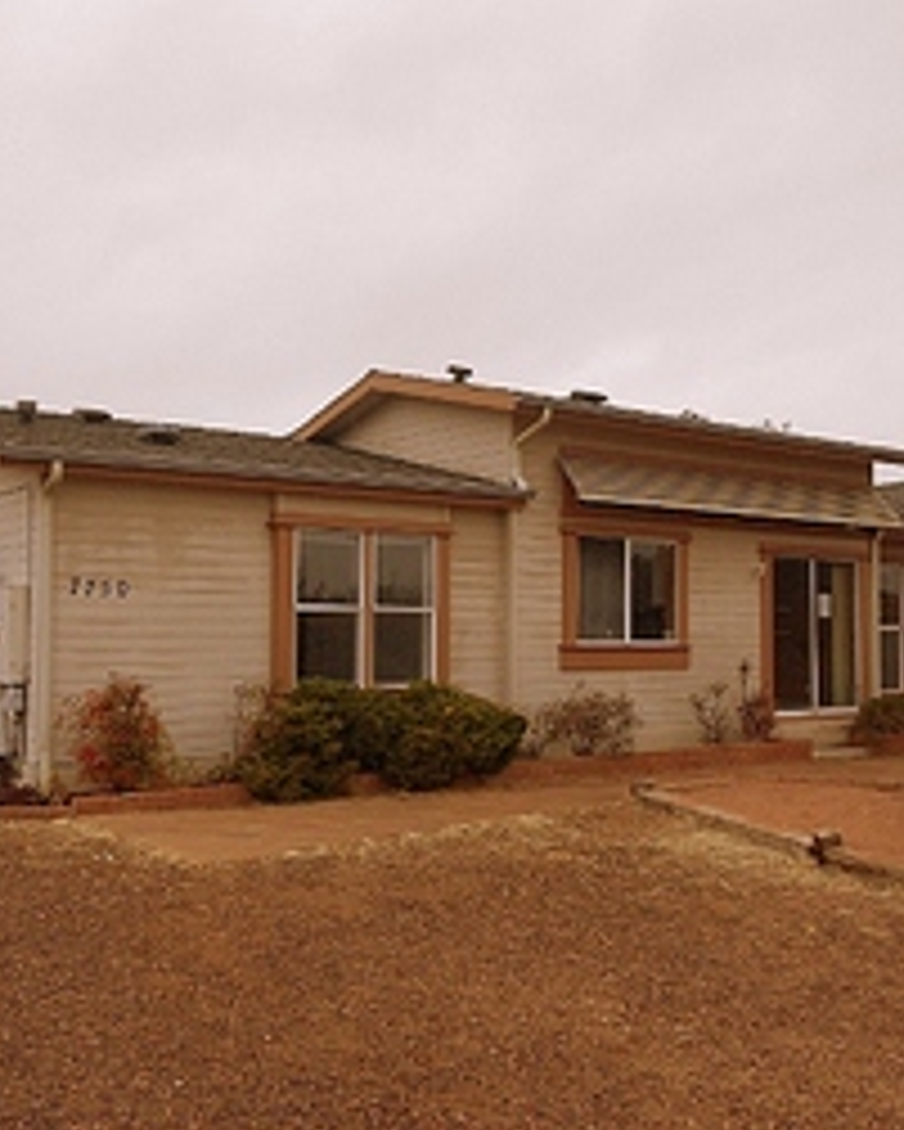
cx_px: 414
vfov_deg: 51.5
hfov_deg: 42.2
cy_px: 581
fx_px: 1170
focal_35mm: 35
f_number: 3.2
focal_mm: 4.6
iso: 80
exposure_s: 1/400
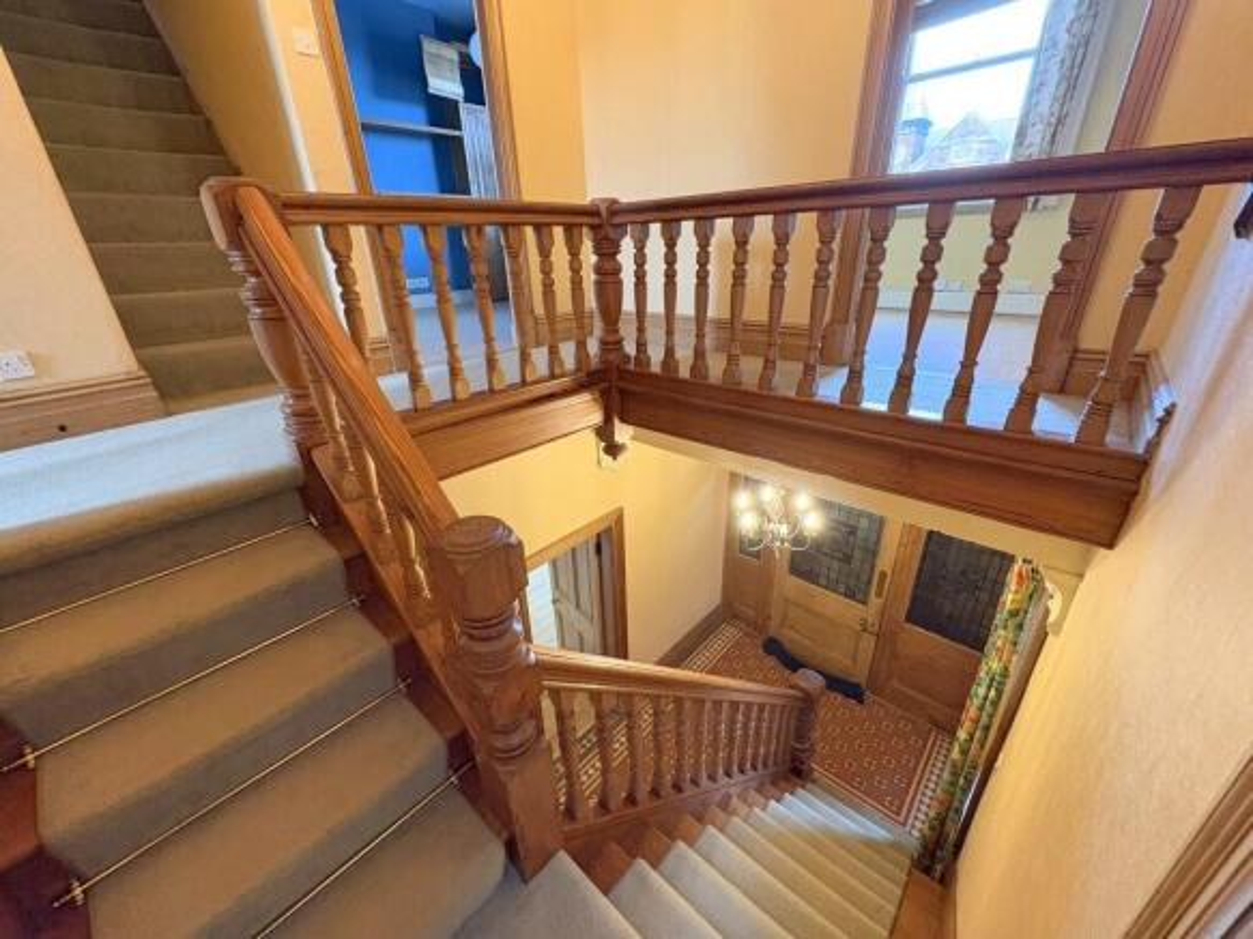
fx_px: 507
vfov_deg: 85.7
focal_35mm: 14
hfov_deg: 102.1
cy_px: 470
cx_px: 626
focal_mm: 2.22
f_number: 2.2
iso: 500
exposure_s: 1/50
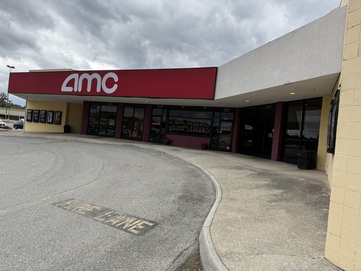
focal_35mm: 24
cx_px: 180
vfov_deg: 56.8
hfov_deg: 71.6
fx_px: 250
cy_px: 136
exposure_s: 1/1337
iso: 100
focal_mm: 6.76
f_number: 1.78
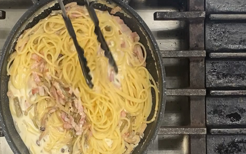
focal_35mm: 50
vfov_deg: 25.8
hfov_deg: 40.3
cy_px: 72
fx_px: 335
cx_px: 122
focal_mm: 32
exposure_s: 1/30
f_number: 4.8
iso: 320
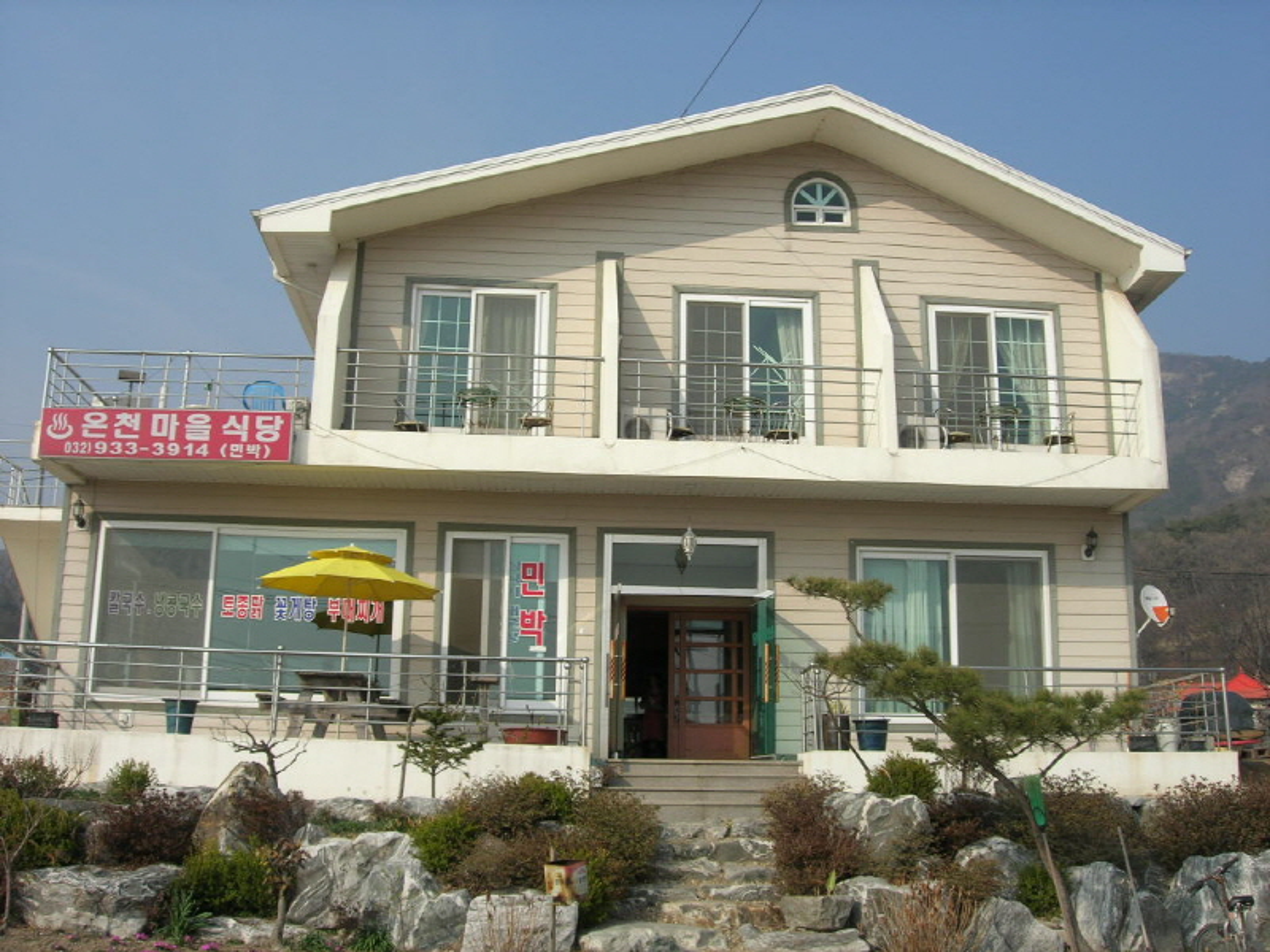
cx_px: 635
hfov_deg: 49.0
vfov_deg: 37.7
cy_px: 476
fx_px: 1394
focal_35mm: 38
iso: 64
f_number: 4.8
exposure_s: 1/710
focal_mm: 7.8
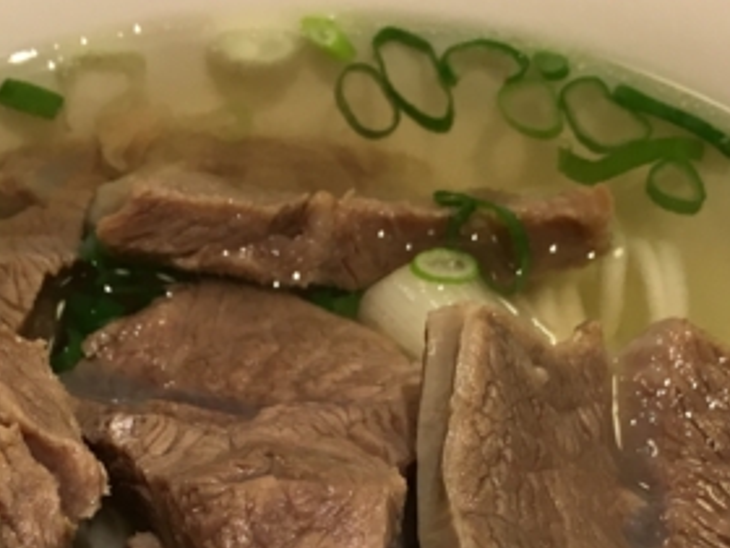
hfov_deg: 23.5
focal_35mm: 83
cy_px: 702
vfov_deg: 16.8
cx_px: 321
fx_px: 1750
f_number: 2.2
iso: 50
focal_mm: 4.15
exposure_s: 1/30
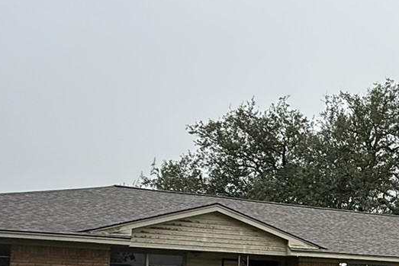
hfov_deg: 27.8
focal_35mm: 57
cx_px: 545
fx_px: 632
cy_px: 276
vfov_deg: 22.7
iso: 50
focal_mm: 2.22
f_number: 2.2
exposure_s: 1/579
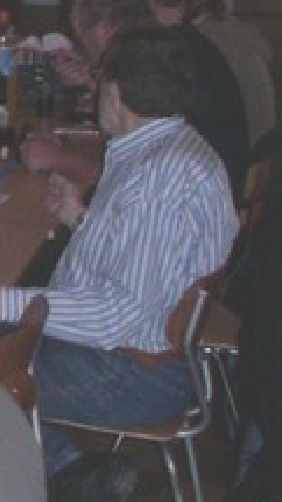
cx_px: -438
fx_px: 1794
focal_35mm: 135
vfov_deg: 15.9
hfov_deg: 8.1
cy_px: 258
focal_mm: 6
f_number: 2.8
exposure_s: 1/50
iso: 160
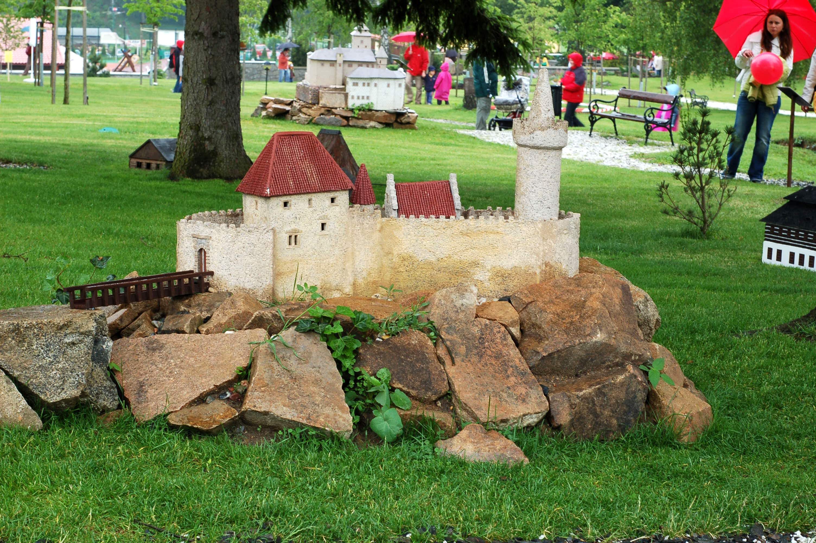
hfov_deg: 27.0
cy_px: 272
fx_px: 1698
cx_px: 408
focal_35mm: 75
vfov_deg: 18.1
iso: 200
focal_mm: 50
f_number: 11
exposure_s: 1/20
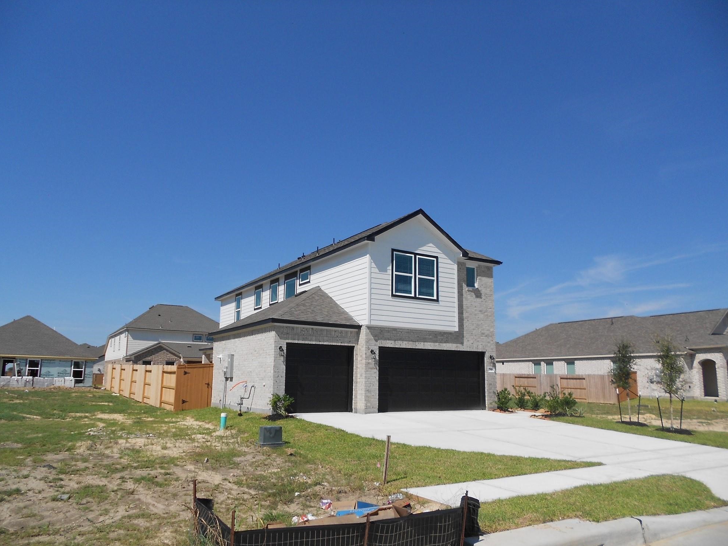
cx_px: 353
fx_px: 568
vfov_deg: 51.4
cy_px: 277
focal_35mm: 27
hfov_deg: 65.3
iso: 80
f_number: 8
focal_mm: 4.6
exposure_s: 1/250
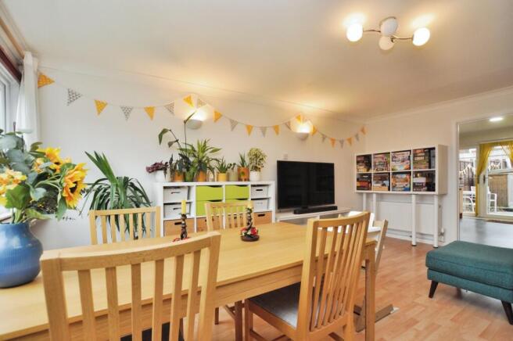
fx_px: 235
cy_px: 170
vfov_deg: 71.9
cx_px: 256
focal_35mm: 16
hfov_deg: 95.0
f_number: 4.5
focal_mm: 11
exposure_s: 1/60
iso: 500
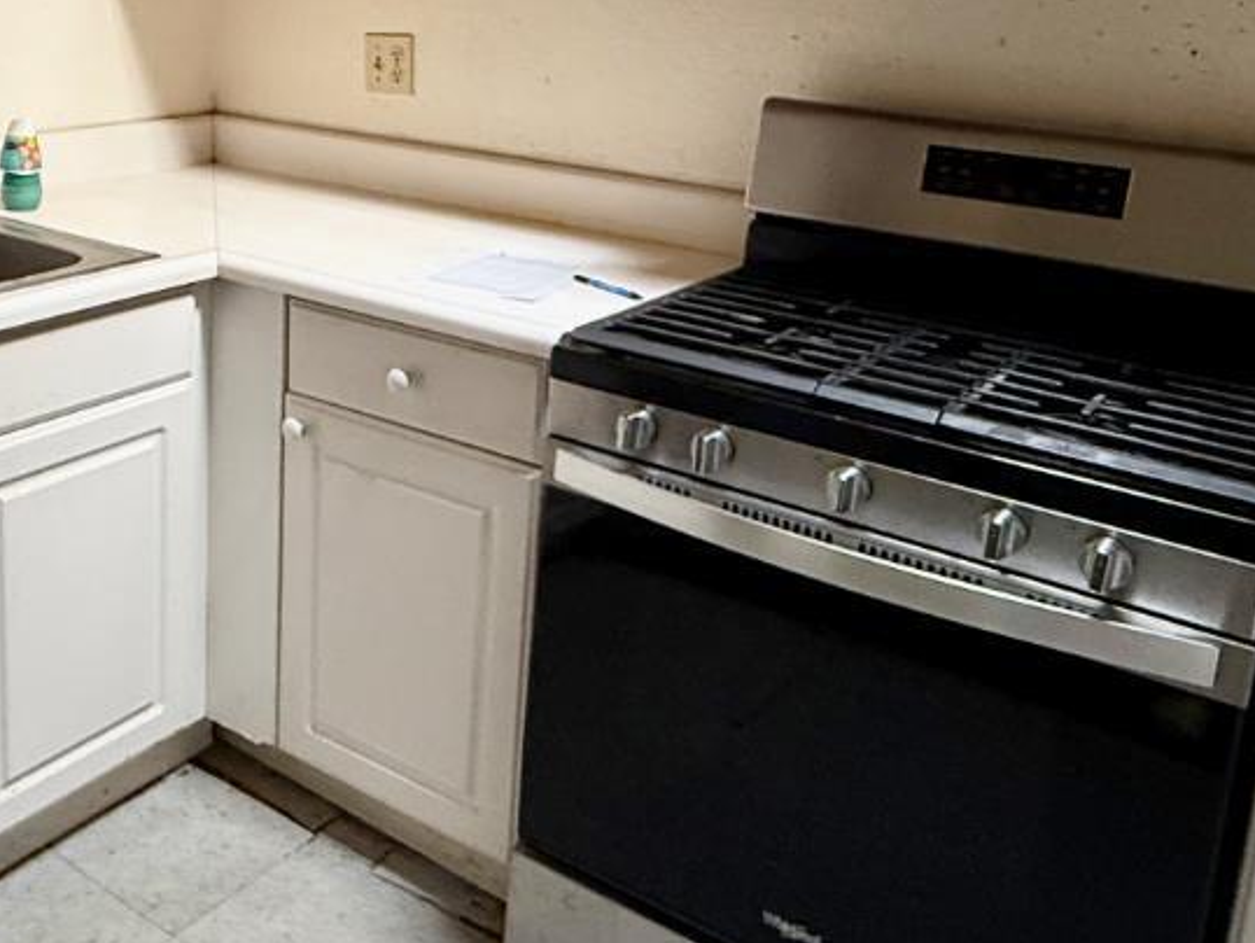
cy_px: 225
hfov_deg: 46.6
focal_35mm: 39
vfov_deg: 35.9
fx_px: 1415
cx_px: 362
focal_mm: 2.22
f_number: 2.2
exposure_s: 1/99
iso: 320
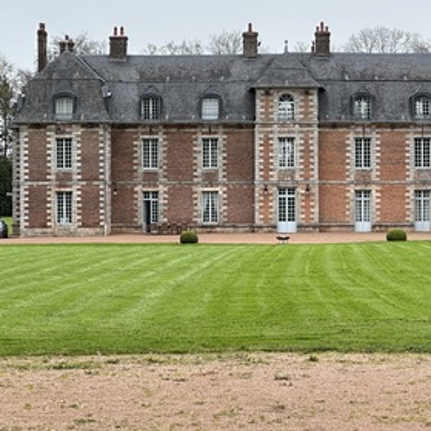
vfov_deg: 12.0
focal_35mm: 146
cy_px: 214
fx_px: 2057
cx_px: 286
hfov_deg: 11.9
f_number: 2.8
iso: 32
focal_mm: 9
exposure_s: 1/99
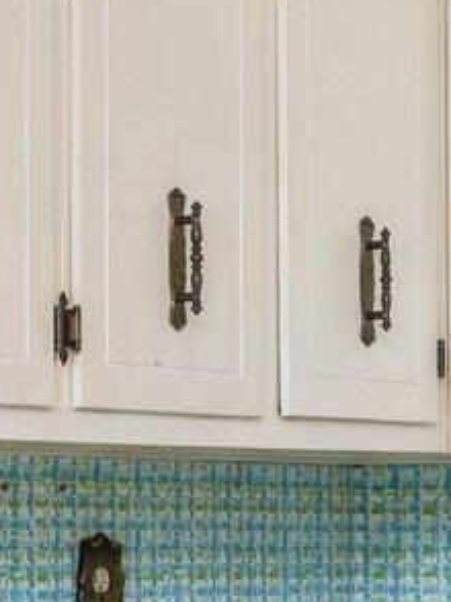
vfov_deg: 12.5
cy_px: 483
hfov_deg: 9.4
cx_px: 207
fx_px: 2737
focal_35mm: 157
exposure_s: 1/30
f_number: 9
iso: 500
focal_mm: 23.5
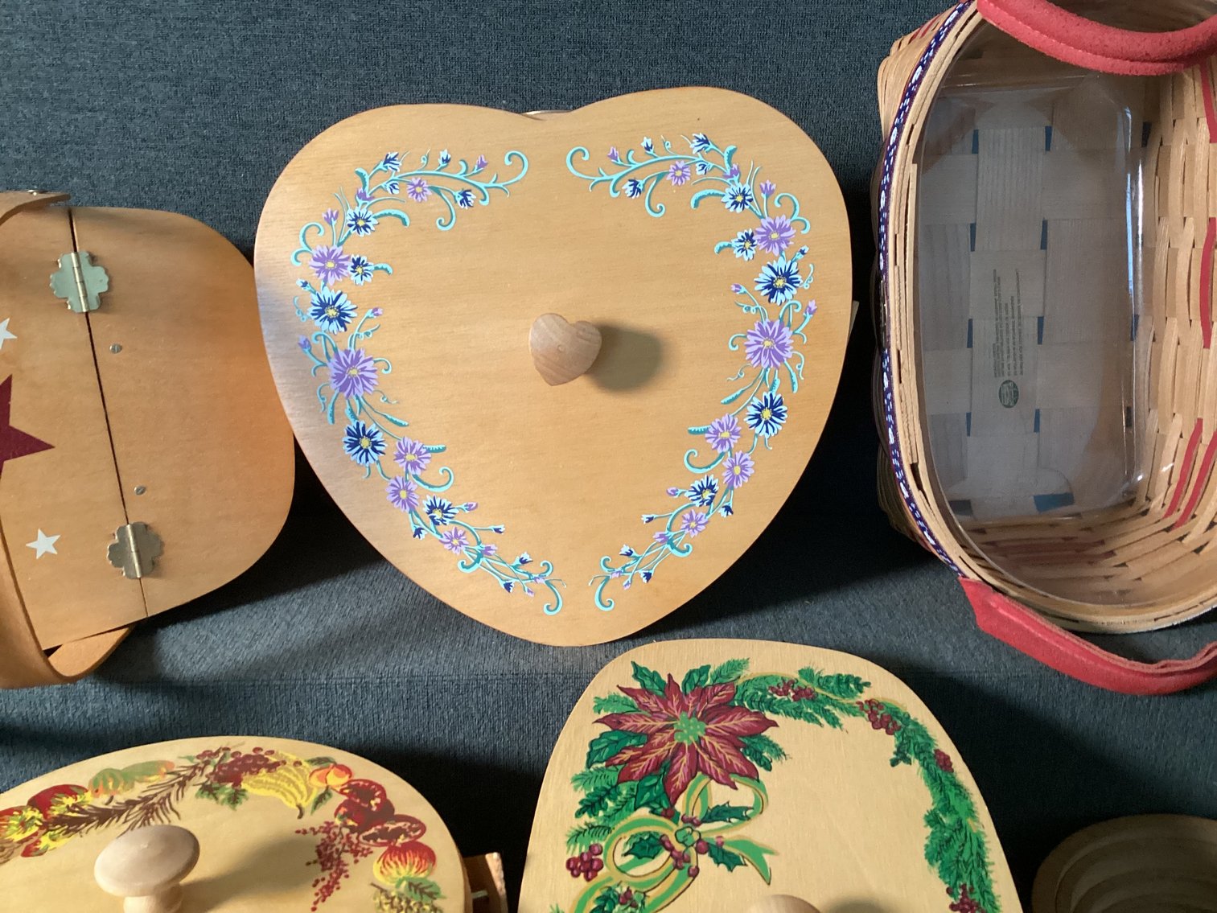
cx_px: 608
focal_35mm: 31
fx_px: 1090
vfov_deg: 45.4
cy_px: 456
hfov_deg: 58.3
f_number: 2.4
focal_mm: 3.3
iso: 320
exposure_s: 1/60
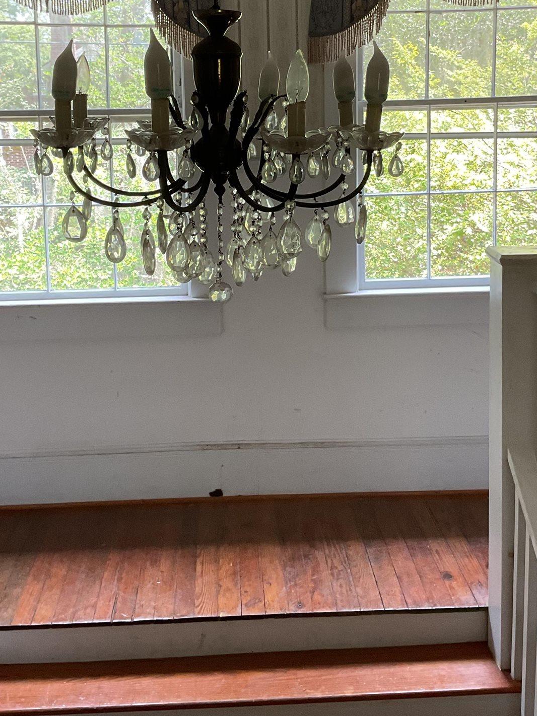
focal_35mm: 47
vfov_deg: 39.7
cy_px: 215
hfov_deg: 30.9
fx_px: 972
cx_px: 257
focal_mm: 3
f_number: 1.8
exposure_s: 1/100
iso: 64
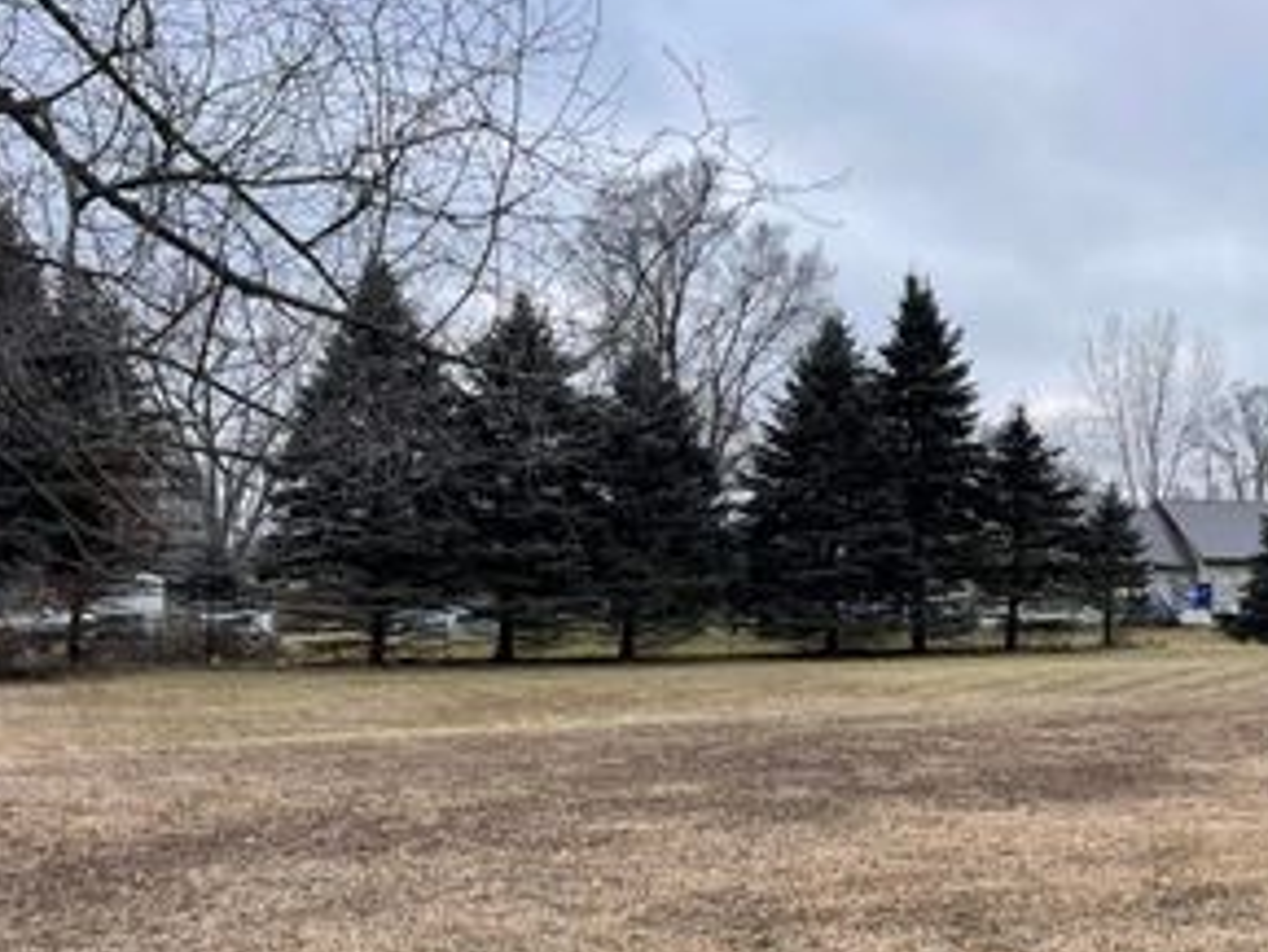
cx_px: 1022
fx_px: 1649
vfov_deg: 31.9
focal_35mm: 45
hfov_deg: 40.3
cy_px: 638
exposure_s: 1/1152
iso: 32
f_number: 1.6
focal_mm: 5.1
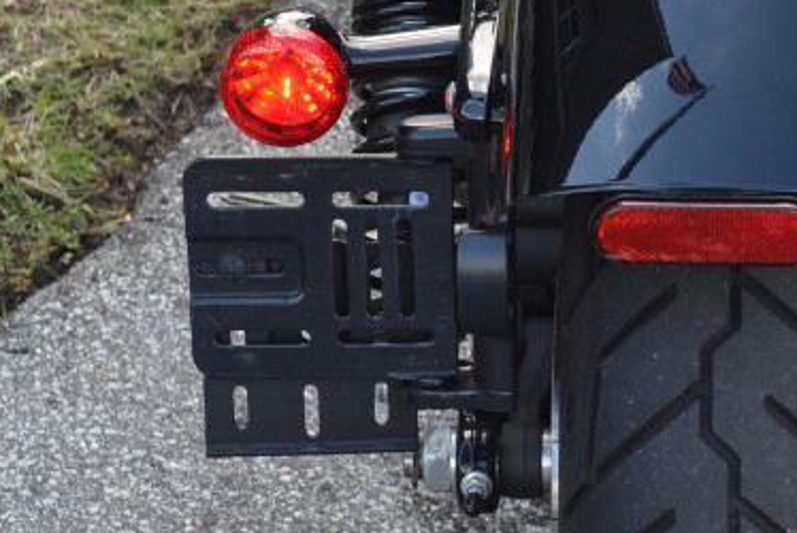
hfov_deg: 16.1
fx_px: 2769
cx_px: 742
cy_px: 245
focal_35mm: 125
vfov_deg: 11.0
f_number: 5.6
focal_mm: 26
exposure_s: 1/125
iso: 160
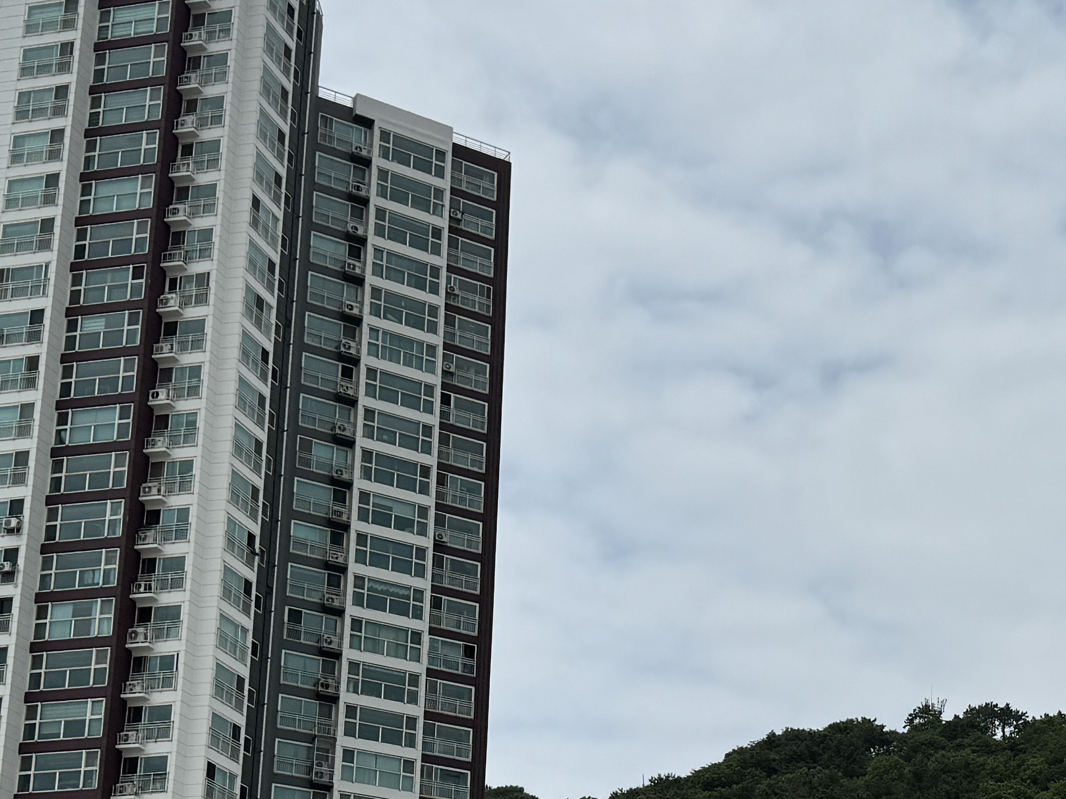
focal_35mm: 73
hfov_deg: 25.8
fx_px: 2248
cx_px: 965
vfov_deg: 19.5
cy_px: 809
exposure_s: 1/15152
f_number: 1.78
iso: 100
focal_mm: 6.76
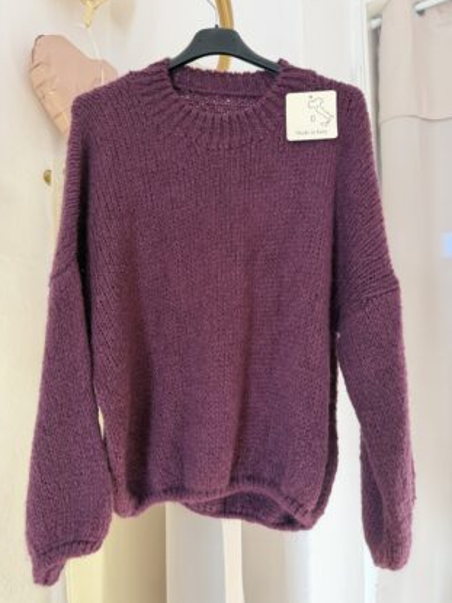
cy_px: 309
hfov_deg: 54.9
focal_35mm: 25
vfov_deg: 69.4
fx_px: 435
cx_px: 222
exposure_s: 1/121
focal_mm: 6.76
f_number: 1.78
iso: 125
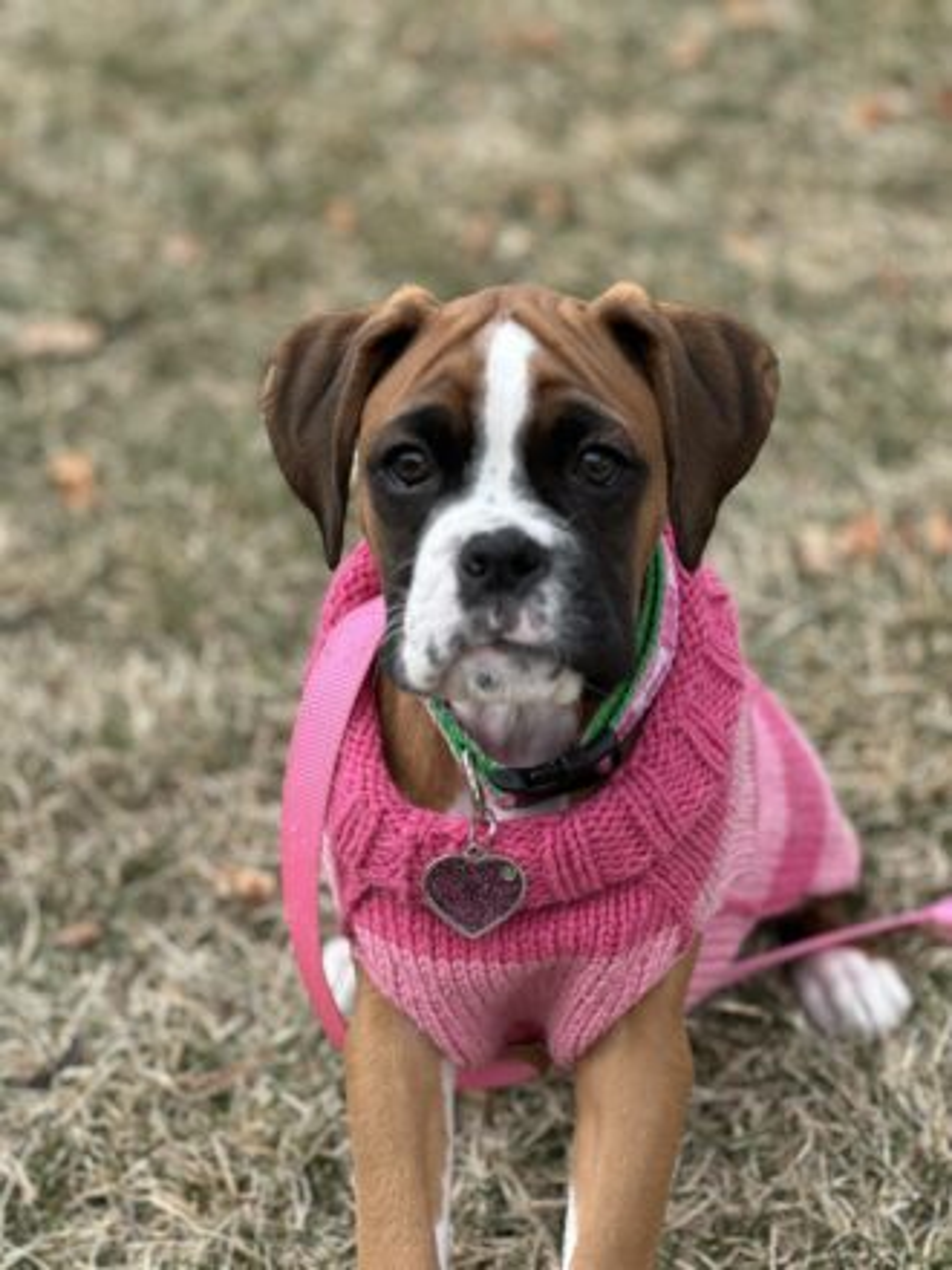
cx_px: 476
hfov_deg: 19.1
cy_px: 635
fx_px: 2824
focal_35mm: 77
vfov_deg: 25.3
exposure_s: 1/141
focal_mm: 9
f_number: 2.8
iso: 20
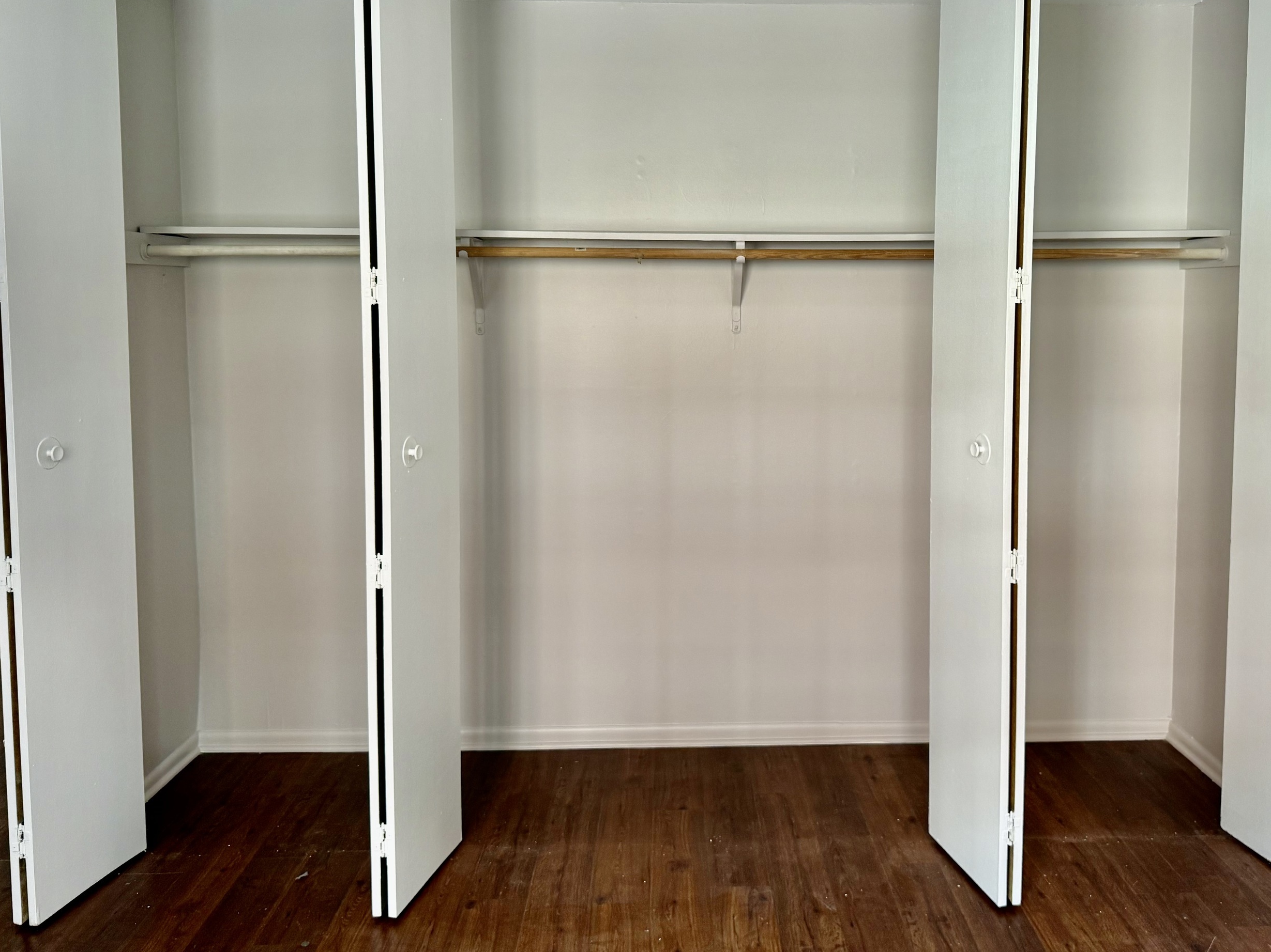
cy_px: 379
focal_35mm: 30
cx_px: 716
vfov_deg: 46.5
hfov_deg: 59.8
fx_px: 1101
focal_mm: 6.76
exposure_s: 1/60
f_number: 1.78
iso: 125
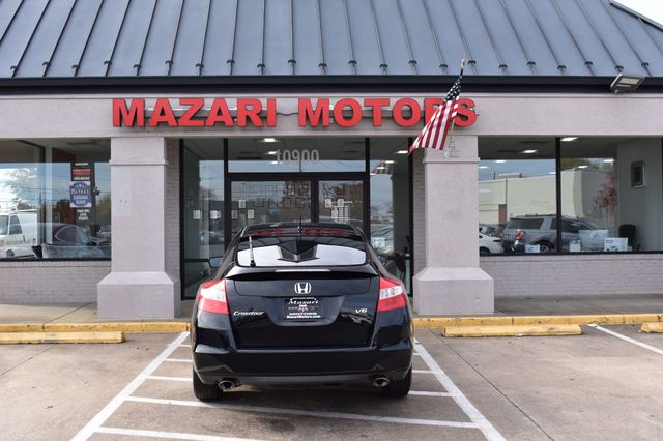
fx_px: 718
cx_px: 332
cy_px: 220
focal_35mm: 39
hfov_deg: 49.6
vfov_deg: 34.2
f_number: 10
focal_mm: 26
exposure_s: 1/250
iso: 400
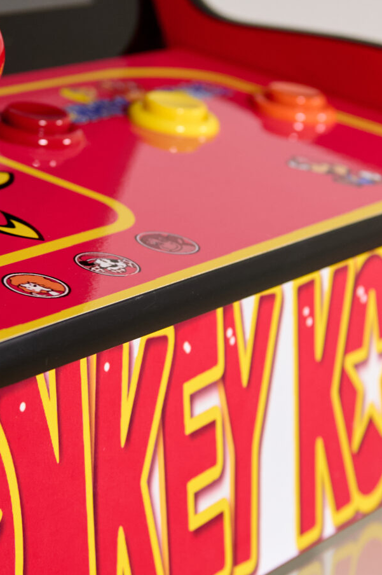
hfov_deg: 11.5
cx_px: 110
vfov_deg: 17.2
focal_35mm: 119
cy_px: 263
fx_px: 1898
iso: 500
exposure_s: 1/25
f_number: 5
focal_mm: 42
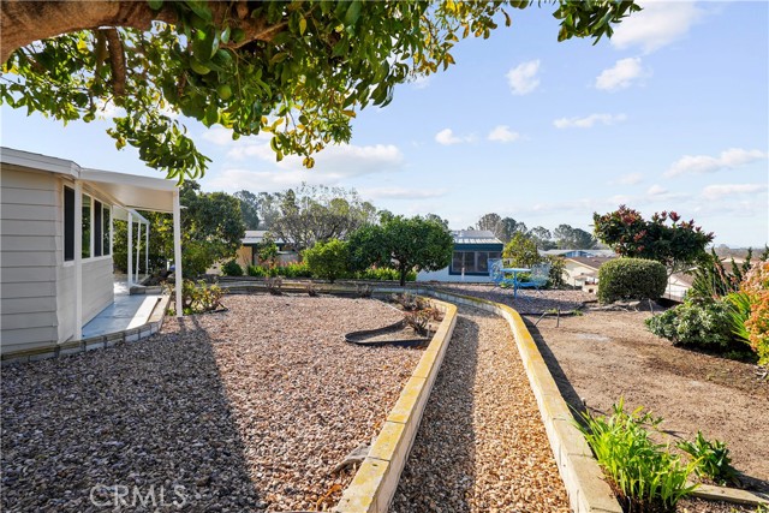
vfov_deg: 73.8
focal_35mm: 16
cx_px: 384
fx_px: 342
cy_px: 256
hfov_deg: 96.7
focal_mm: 16
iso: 160
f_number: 7.1
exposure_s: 1/200
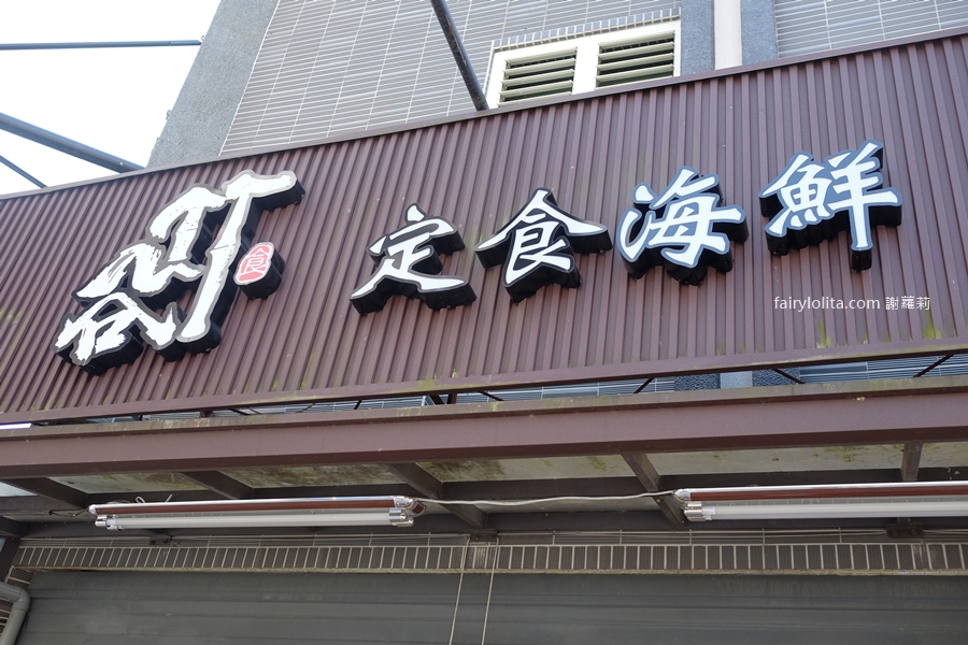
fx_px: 941
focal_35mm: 35
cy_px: 322
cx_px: 484
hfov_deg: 54.4
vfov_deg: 37.9
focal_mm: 23
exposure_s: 1/320
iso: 250
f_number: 2.5
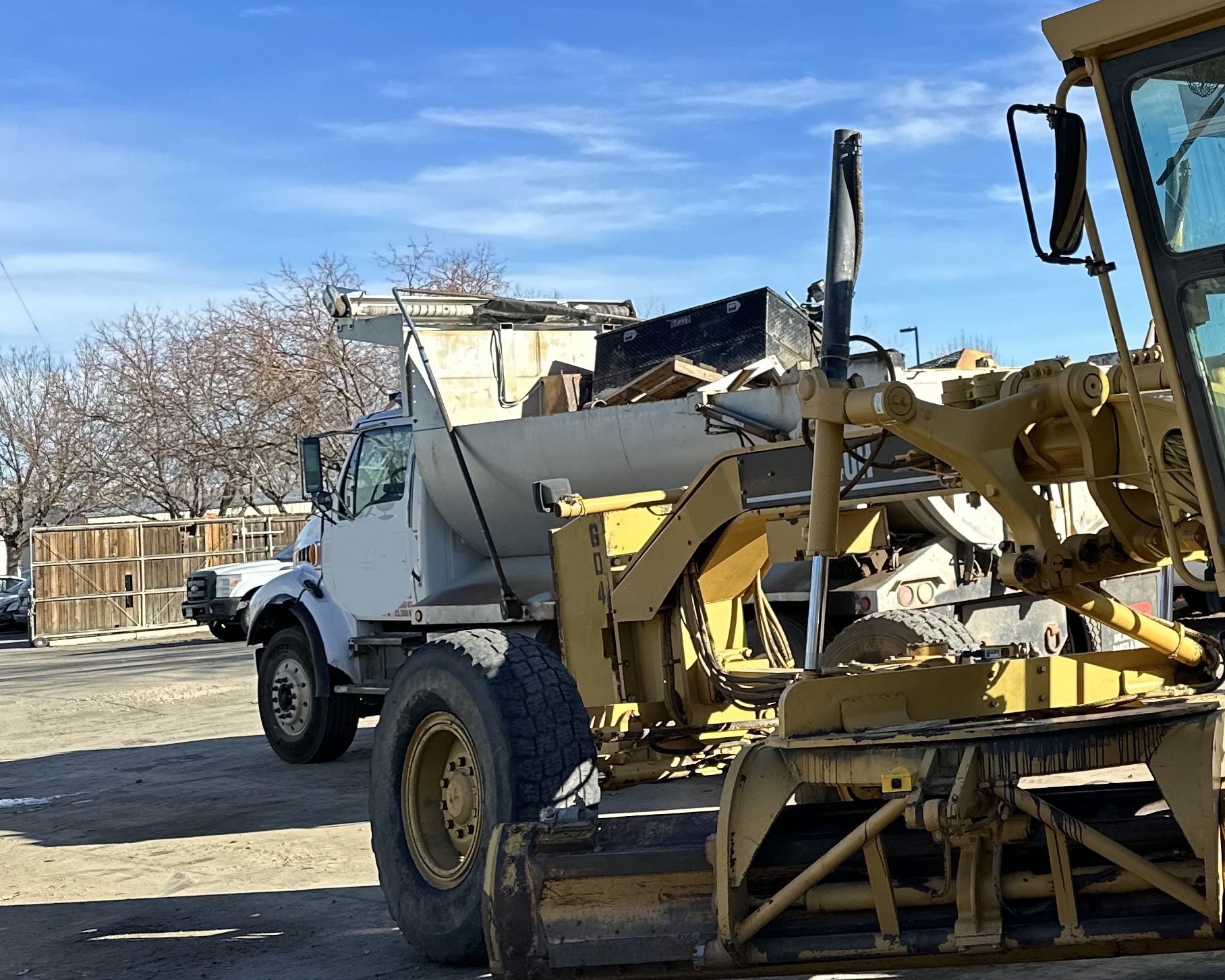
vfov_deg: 29.1
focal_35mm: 52
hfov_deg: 32.0
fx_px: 1885
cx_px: 1327
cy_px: 381
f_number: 1.78
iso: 80
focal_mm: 6.86
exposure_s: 1/2155
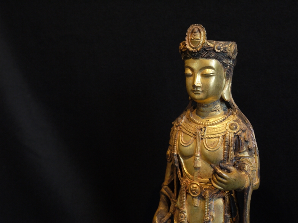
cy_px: 112
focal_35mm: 48
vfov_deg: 30.3
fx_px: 413
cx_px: 149
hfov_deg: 39.7
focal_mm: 24
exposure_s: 1/40
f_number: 4.8
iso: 400
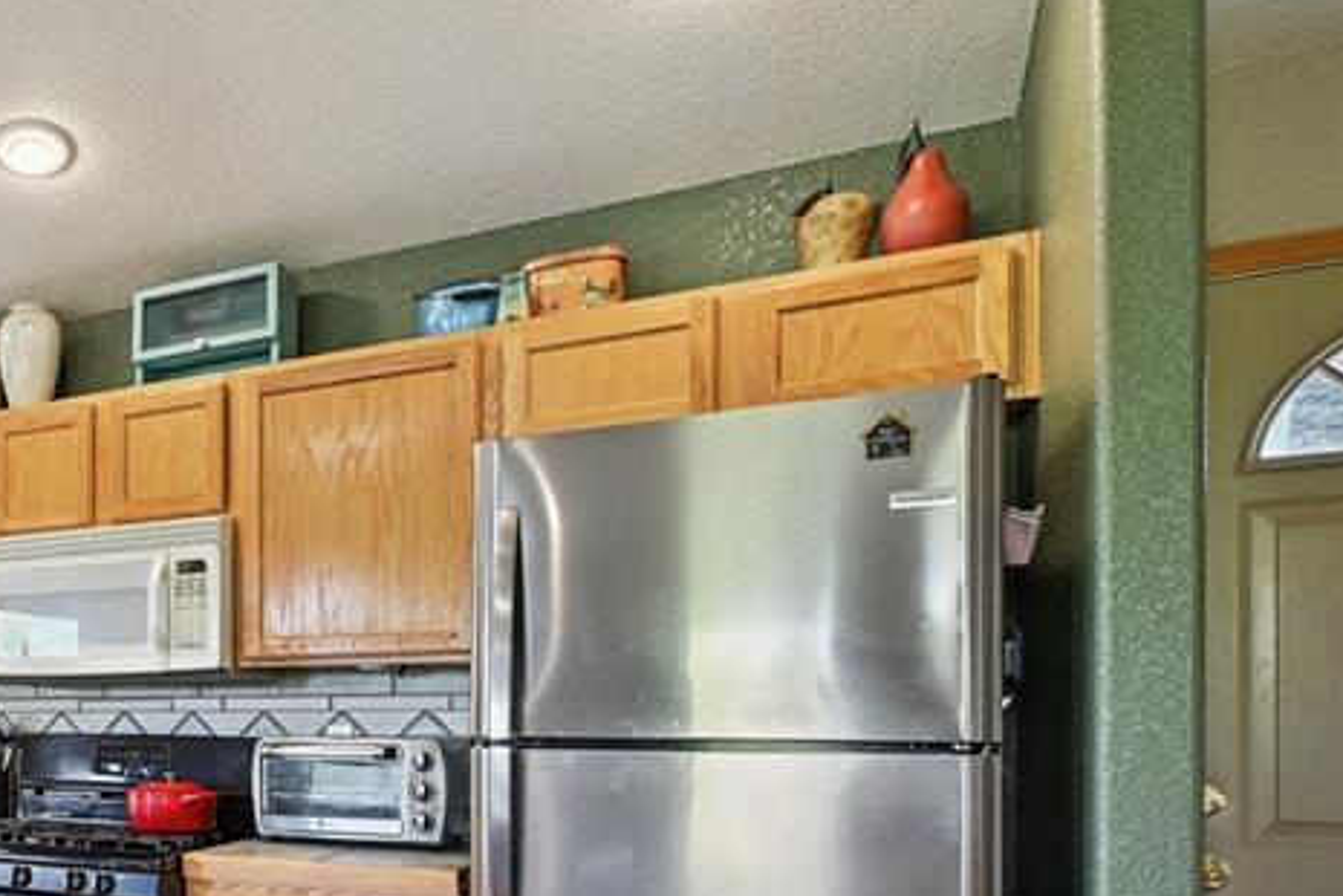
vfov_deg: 38.2
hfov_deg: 45.9
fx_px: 1231
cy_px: 740
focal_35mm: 33
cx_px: -61
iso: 800
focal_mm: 15
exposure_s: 1/5
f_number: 11
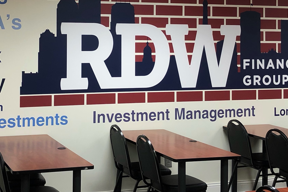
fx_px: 560
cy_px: 44
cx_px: 109
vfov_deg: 19.3
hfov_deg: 28.7
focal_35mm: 70
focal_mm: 4
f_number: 1.8
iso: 40
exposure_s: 1/20
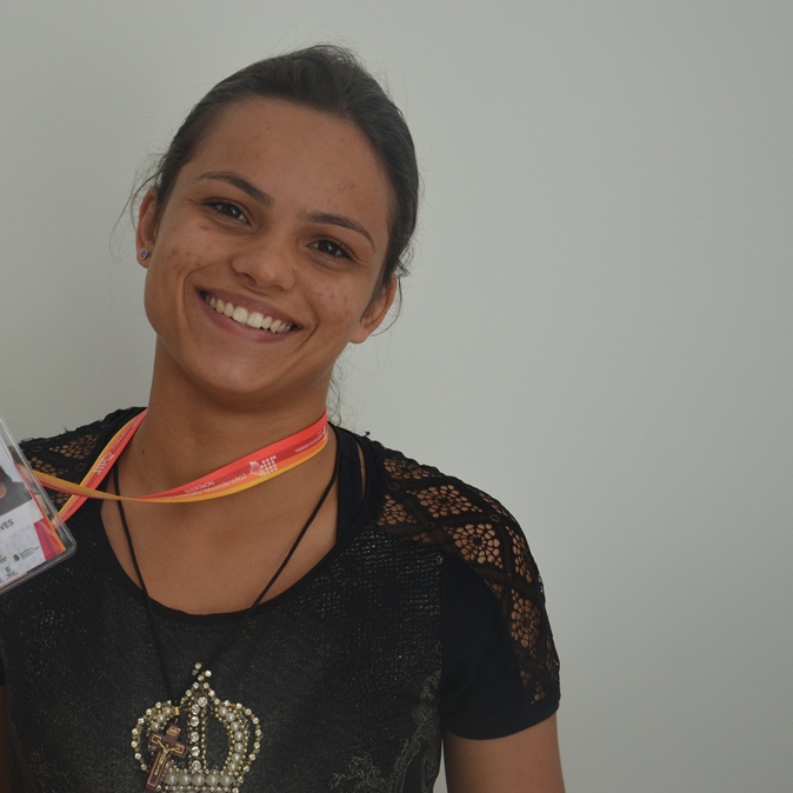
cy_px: 395
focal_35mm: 68
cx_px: 231
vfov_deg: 25.5
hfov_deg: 25.3
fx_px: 1753
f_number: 4.5
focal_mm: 35
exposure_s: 1/60
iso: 400
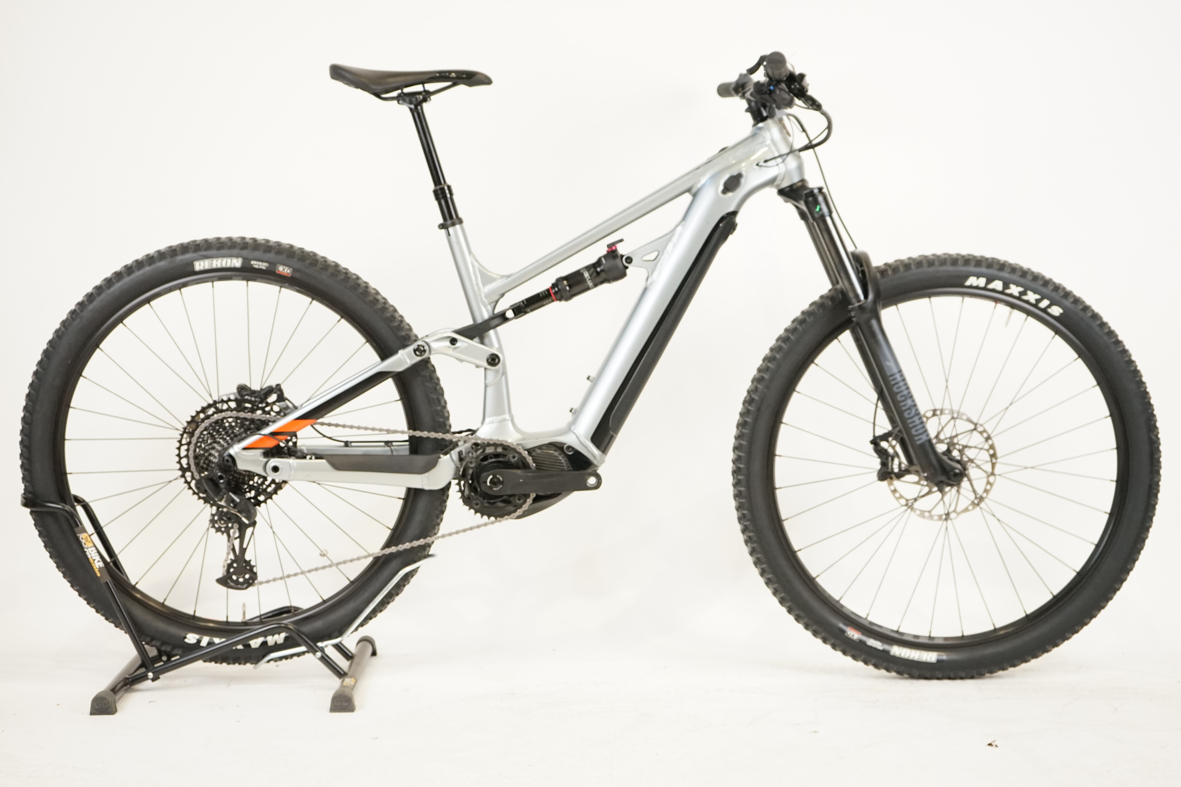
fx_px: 1804
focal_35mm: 55
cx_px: 590
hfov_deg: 36.2
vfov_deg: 24.6
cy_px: 394
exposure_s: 1/200
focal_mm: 55
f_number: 5.6
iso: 3200
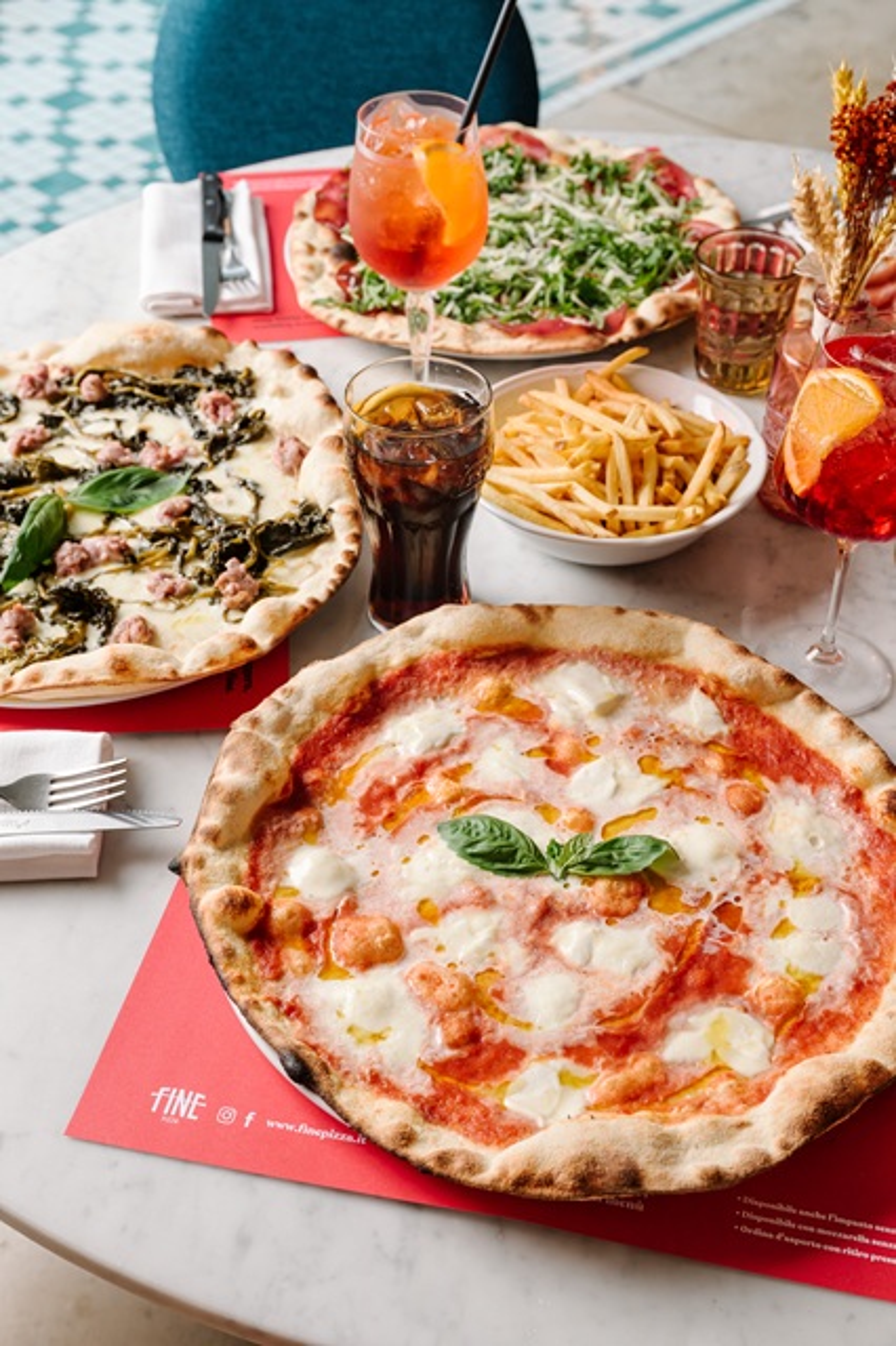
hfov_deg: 31.2
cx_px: 448
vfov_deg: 45.5
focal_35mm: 43
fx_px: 1607
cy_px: 673
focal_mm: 43
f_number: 7.1
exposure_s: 1/10
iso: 320
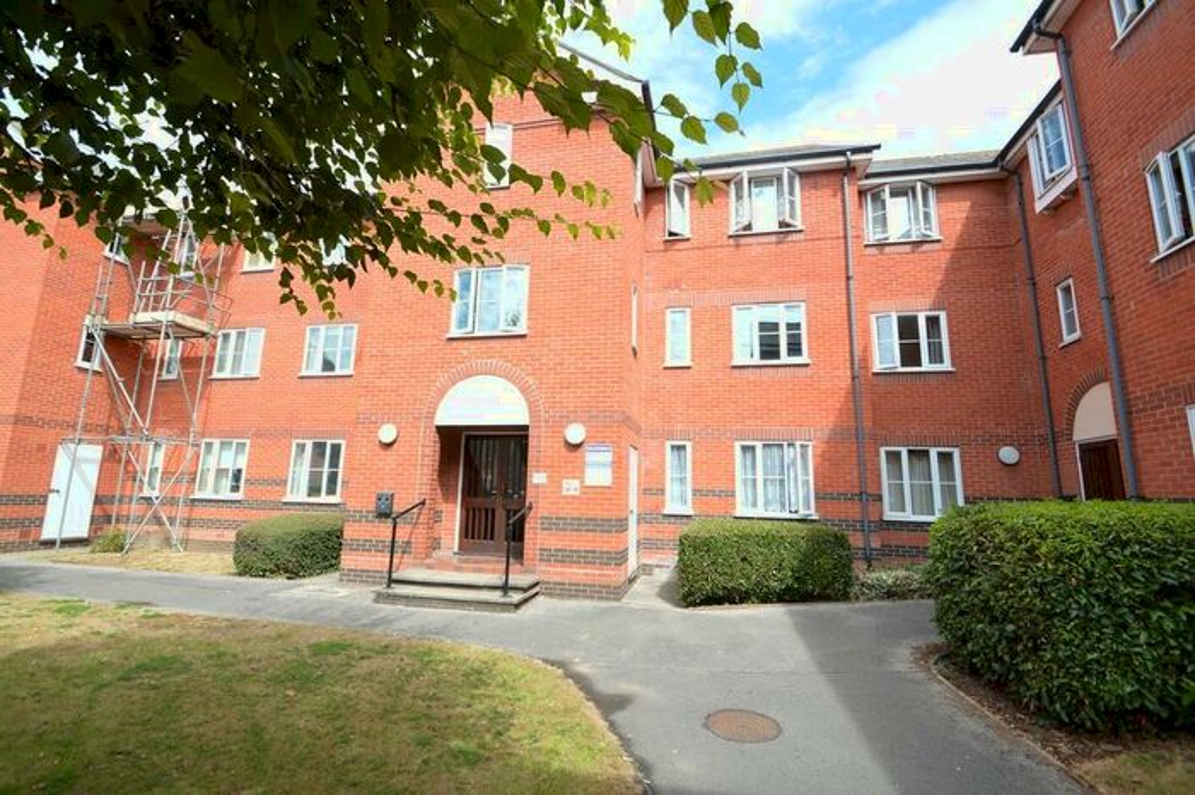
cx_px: 598
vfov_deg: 77.3
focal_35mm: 15
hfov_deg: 100.4
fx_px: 498
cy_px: 398
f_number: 6.3
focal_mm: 10
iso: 100
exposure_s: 1/160
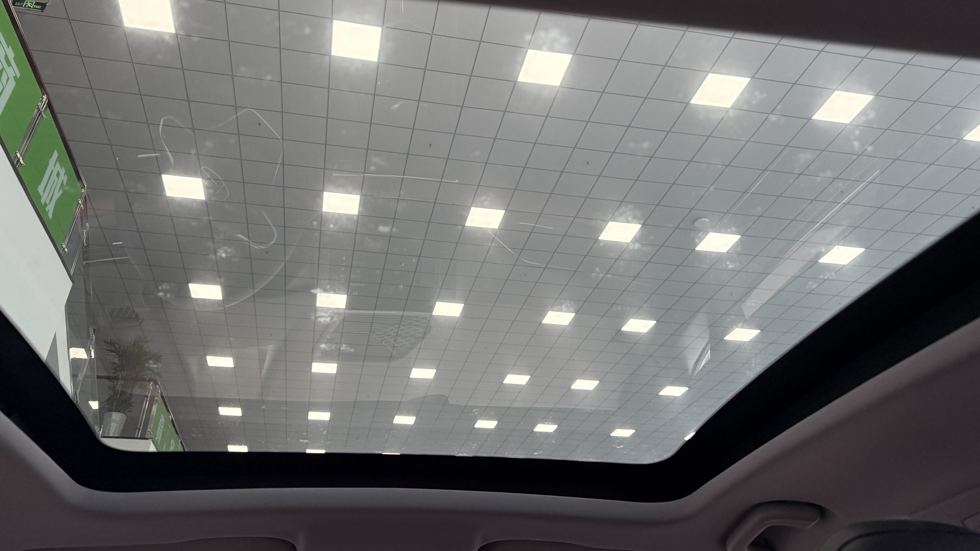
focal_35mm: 27
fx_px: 702
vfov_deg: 42.4
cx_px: 474
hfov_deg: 69.8
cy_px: 189
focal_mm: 6.76
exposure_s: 1/60
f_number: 1.78
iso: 320
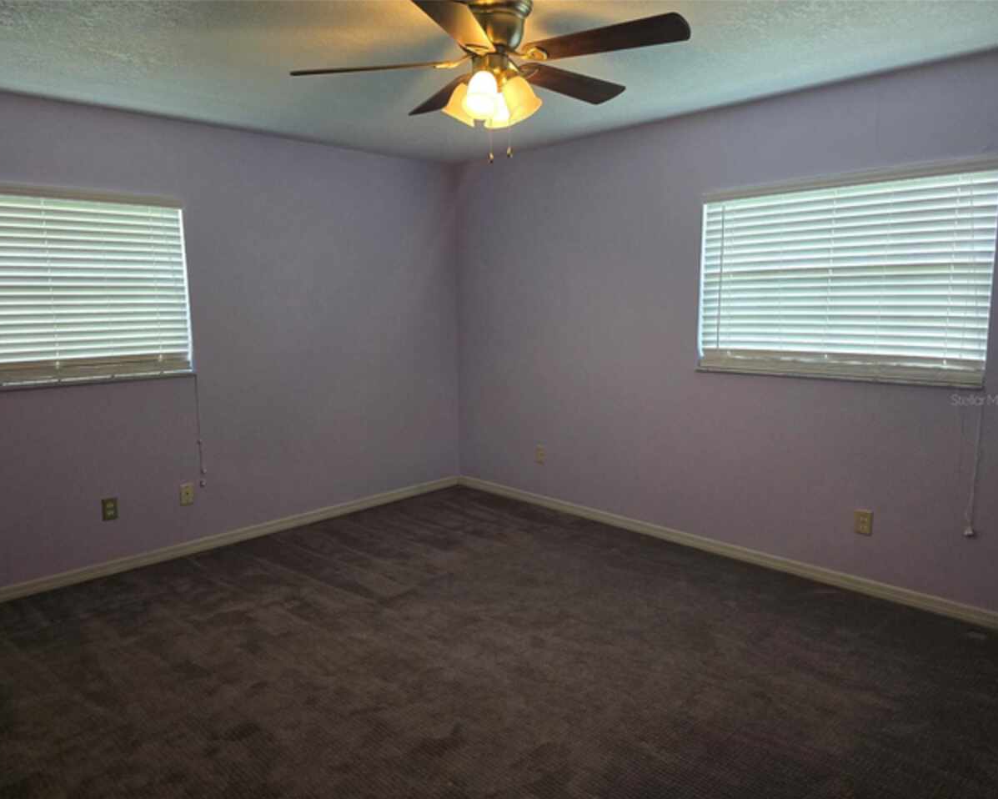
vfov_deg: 58.8
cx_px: 480
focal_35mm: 24
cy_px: 400
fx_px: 709
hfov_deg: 70.3
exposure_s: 1/120
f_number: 1.7
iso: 640
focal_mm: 6.3
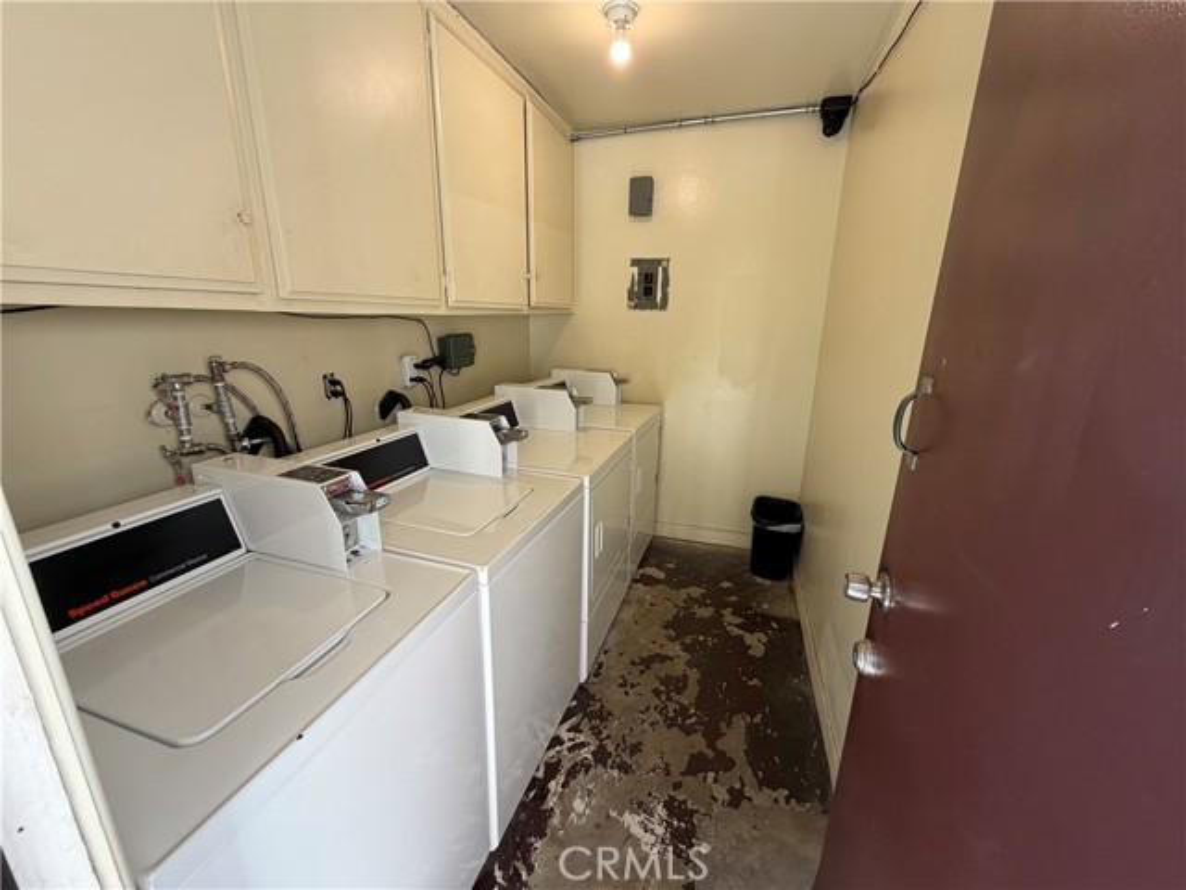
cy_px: 445
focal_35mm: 14
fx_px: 480
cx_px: 593
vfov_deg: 85.7
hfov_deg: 102.1
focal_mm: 2.22
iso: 100
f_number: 2.2
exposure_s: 1/120
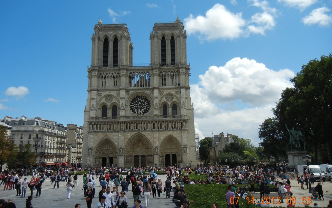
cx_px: 165
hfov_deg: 59.7
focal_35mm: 32
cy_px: 101
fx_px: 290
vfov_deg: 39.4
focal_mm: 5.4
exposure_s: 1/613
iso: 160
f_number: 7
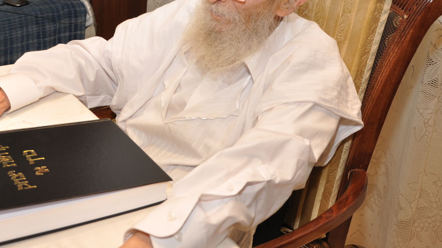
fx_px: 645
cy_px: 58
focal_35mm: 55
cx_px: 157
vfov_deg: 21.6
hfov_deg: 37.5
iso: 320
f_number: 4
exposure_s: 1/60
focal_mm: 26
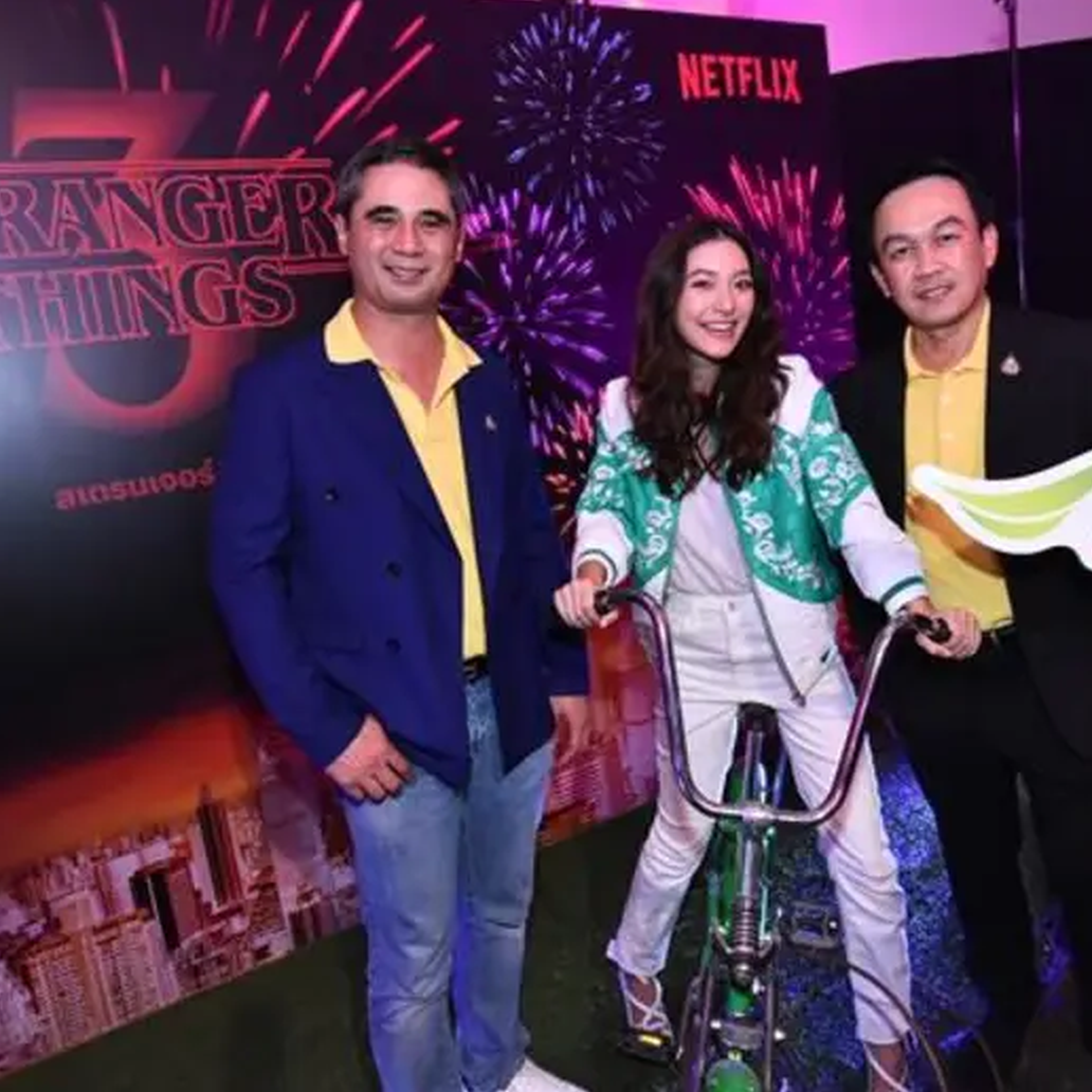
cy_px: 545
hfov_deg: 59.0
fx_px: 964
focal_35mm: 27
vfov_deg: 59.1
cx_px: 588
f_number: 4.5
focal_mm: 14
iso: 1600
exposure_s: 1/80
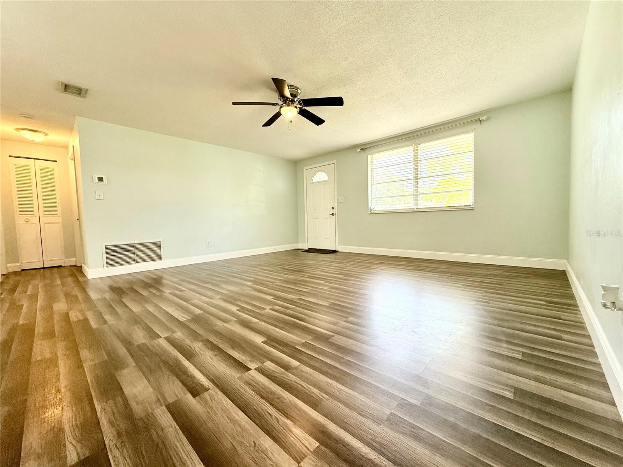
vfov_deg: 85.7
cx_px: 312
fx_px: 252
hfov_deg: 102.1
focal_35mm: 14
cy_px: 234
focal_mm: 2.22
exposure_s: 1/120
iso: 160
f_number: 2.2
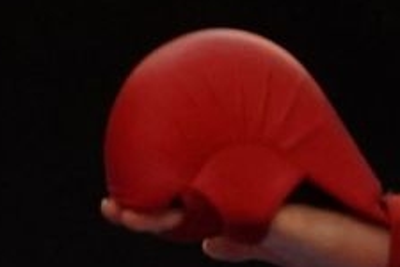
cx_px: 834
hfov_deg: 1.1
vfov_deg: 0.7
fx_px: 20643
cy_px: 733
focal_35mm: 1858
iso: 2500
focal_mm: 155
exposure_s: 1/1000
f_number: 2.8
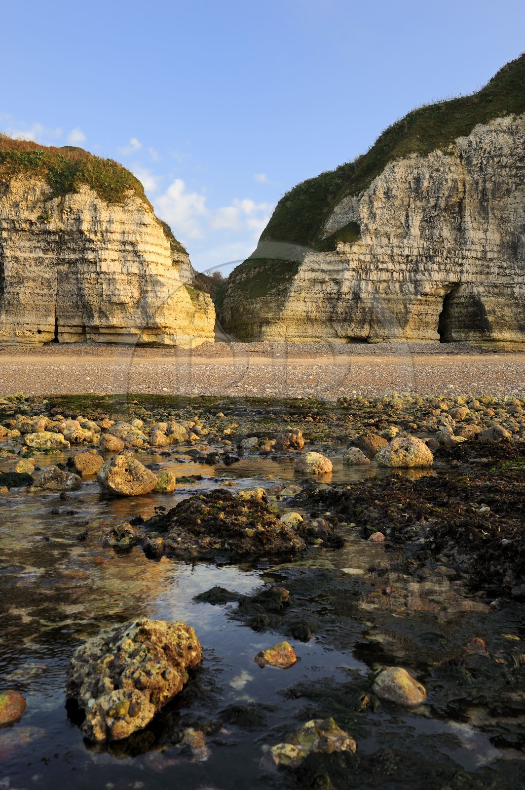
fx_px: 701
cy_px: 395
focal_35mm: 32
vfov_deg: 58.8
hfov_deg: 41.0
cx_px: 262
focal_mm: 32
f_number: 8
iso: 200
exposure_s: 1/60
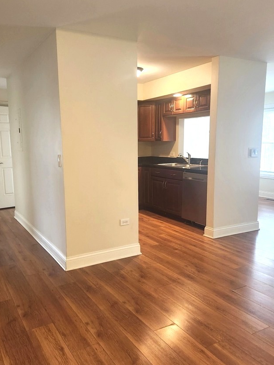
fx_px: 317
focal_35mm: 30
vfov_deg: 60.0
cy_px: 186
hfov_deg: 46.7
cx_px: 124
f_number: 1.8
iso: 400
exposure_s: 1/120
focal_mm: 5.4
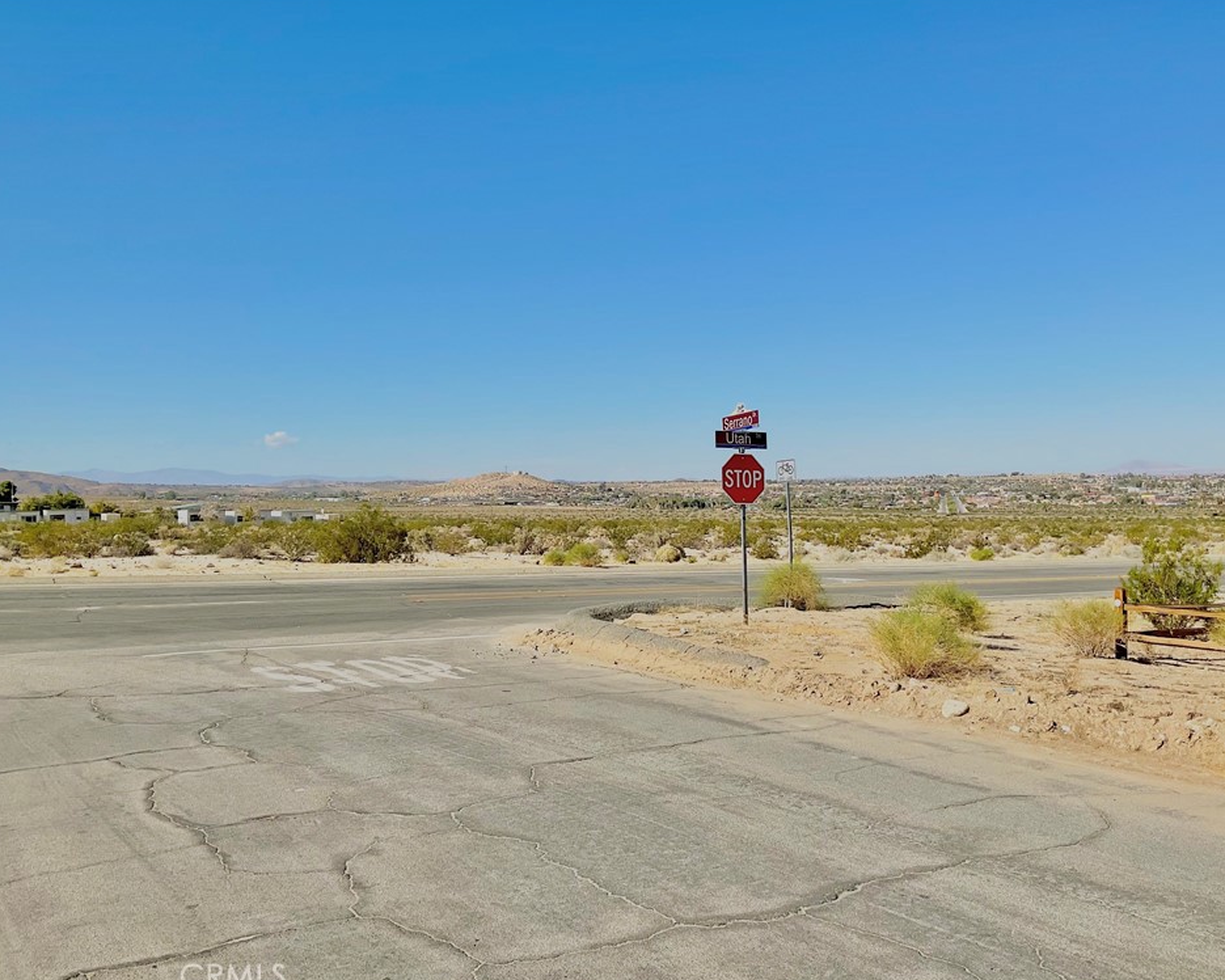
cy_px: 491
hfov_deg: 57.2
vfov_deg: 47.1
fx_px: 1124
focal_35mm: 31
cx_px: 638
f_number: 1.8
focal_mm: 3
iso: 16
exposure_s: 1/3534
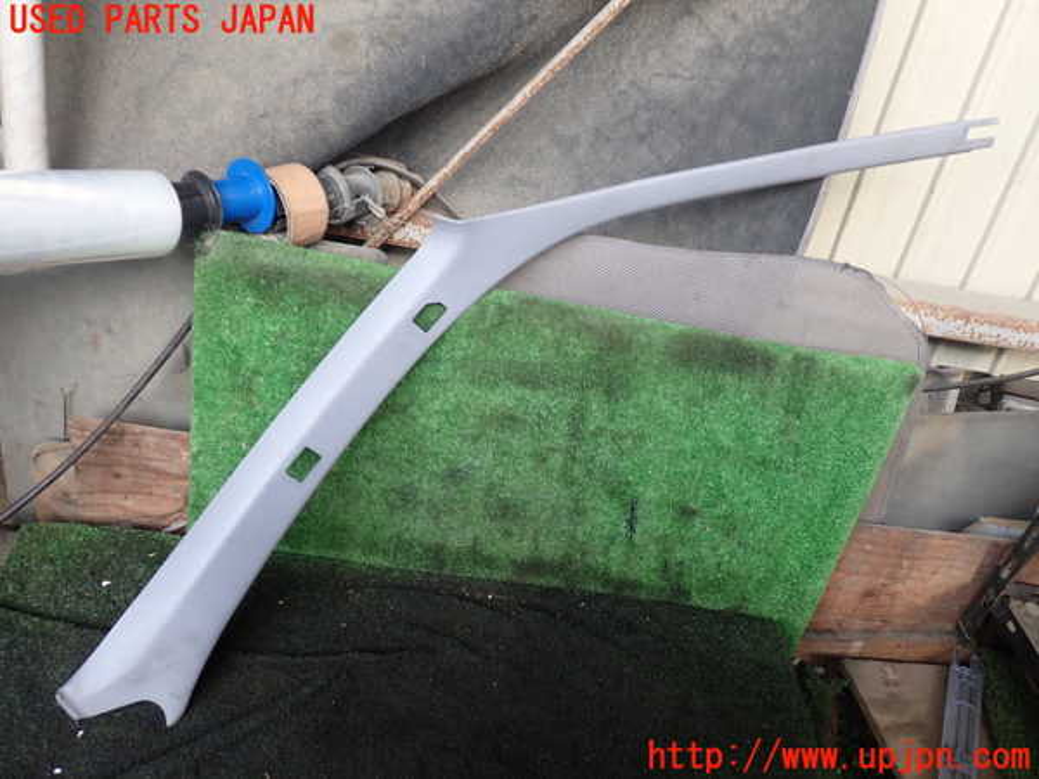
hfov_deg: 60.0
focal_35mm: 30
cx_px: 520
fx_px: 900
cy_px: 390
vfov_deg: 46.8
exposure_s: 1/60
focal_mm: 5.4
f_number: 2.3
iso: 160
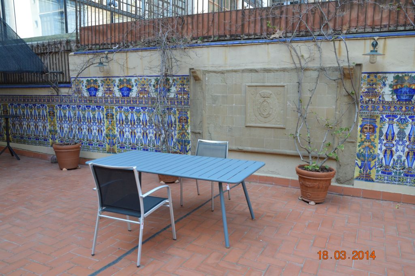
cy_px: 138
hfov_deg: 67.4
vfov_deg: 47.9
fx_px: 311
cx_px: 208
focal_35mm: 27
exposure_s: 1/125
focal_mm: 18
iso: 400
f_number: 5.6
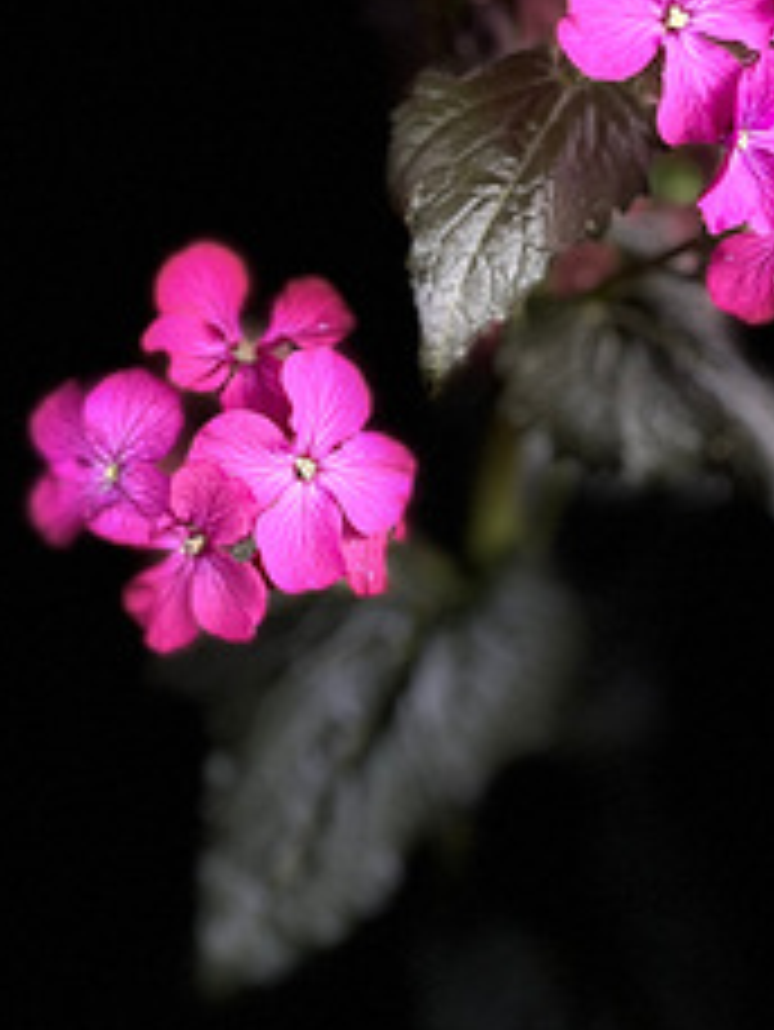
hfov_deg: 21.6
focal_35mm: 68
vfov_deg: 28.5
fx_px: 2025
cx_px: 482
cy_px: 463
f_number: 1.6
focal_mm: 5.1
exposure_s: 1/122
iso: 100
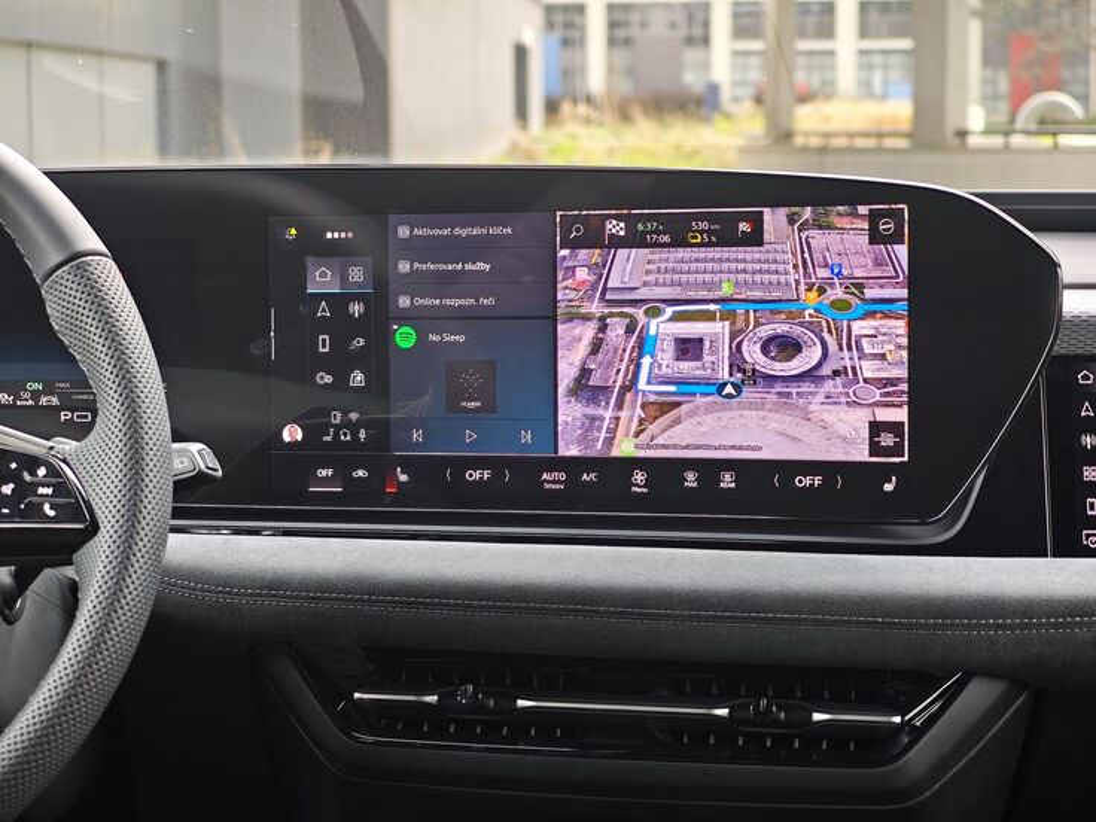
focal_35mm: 75
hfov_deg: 26.0
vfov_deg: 19.6
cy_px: 411
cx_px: 548
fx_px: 2375
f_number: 1.8
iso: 64
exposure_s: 1/100
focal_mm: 12.28
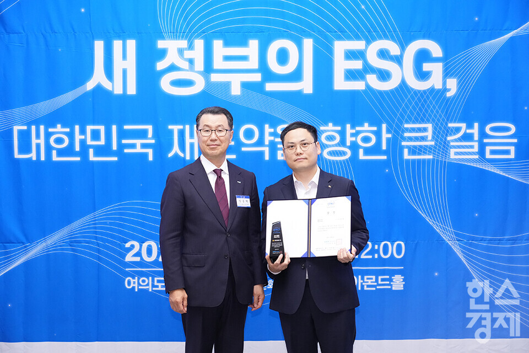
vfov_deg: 19.2
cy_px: 176
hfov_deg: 28.5
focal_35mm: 71
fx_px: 1043
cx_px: 264
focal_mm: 71
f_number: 5
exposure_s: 1/100
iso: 3200
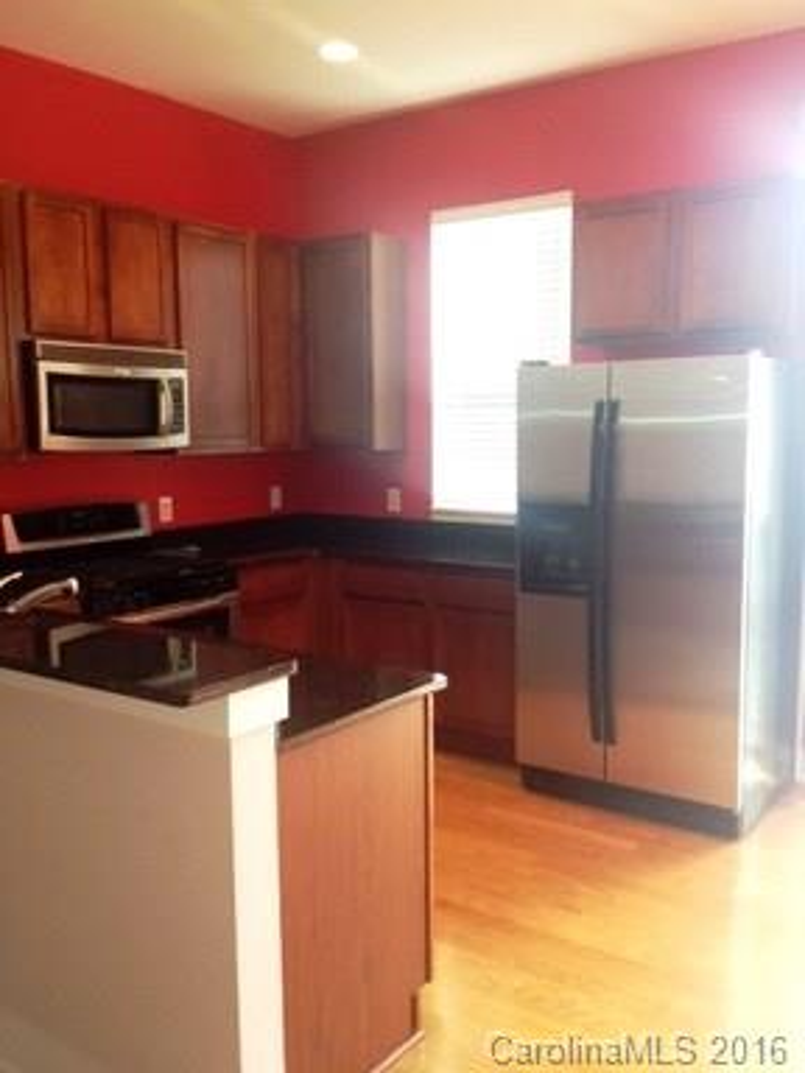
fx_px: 1085
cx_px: 402
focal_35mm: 35
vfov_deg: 52.6
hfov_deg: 40.7
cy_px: 536
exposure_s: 1/20
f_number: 2.4
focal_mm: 4.28
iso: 80
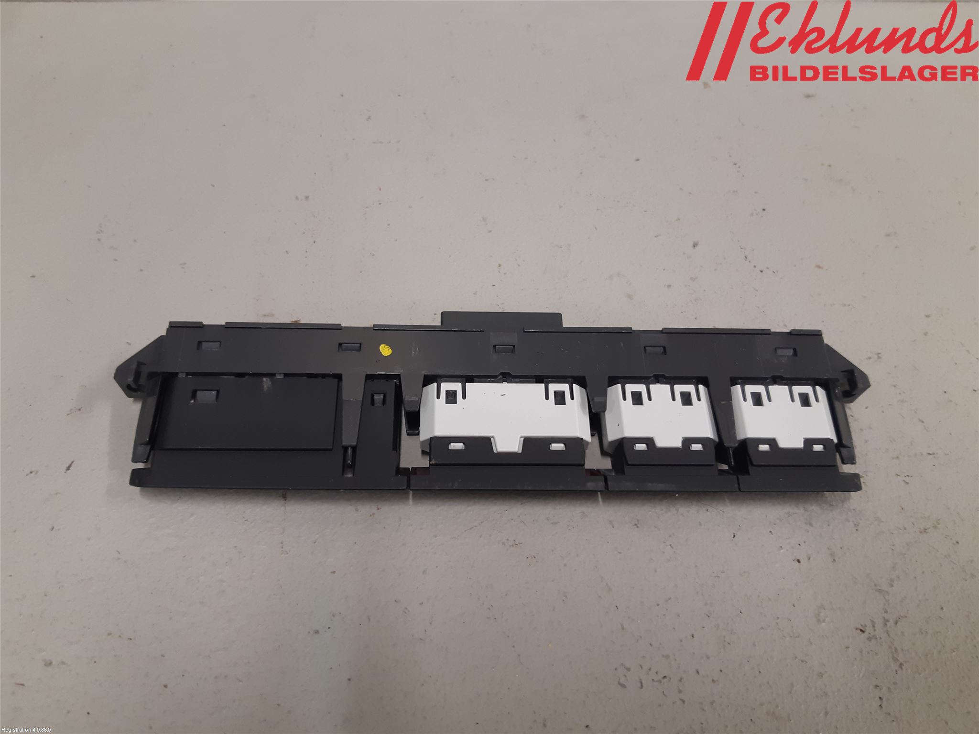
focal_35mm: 26
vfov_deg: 53.1
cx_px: 490
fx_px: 735
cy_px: 367
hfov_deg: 67.3
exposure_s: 1/50
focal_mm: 3.93
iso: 125
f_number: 1.7
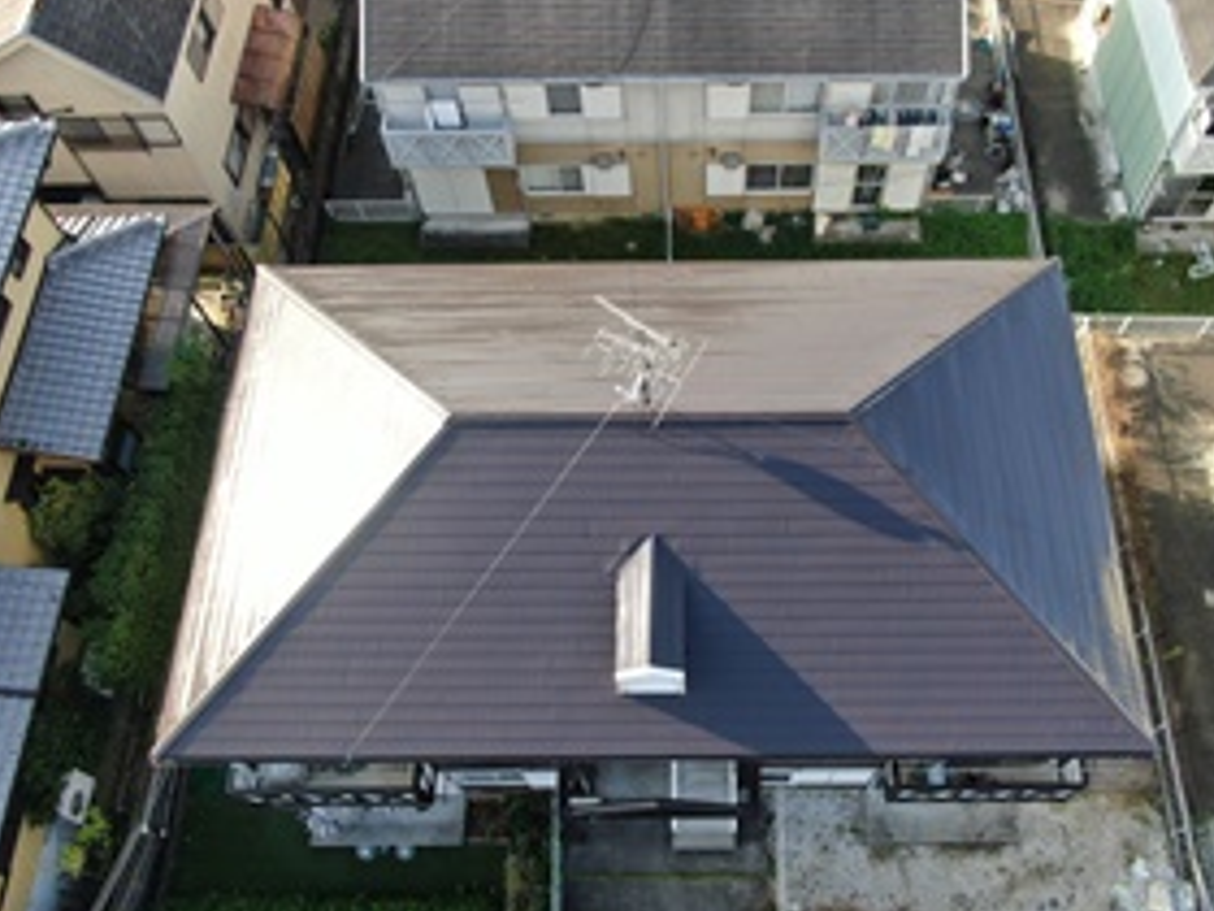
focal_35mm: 30
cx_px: 689
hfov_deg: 59.7
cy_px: 442
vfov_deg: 46.8
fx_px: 1052
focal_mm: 4.39
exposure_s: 1/320
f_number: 2.8
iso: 110
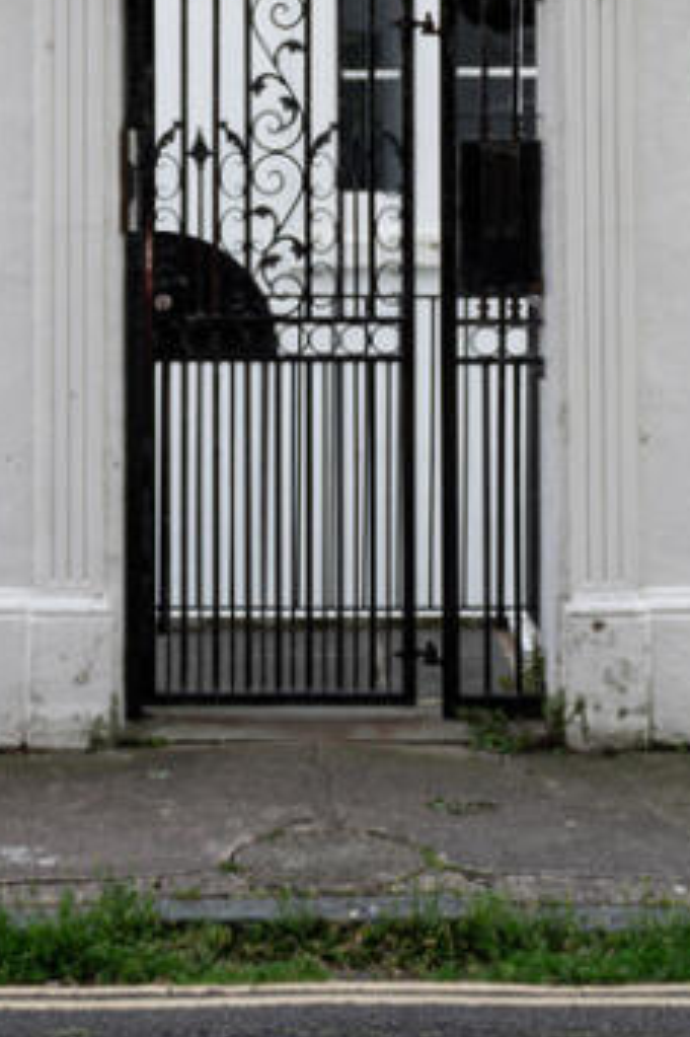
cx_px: 264
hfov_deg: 13.8
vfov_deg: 20.0
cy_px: 49
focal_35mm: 99
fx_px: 2858
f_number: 2.8
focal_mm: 33.1
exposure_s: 1/1250
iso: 100
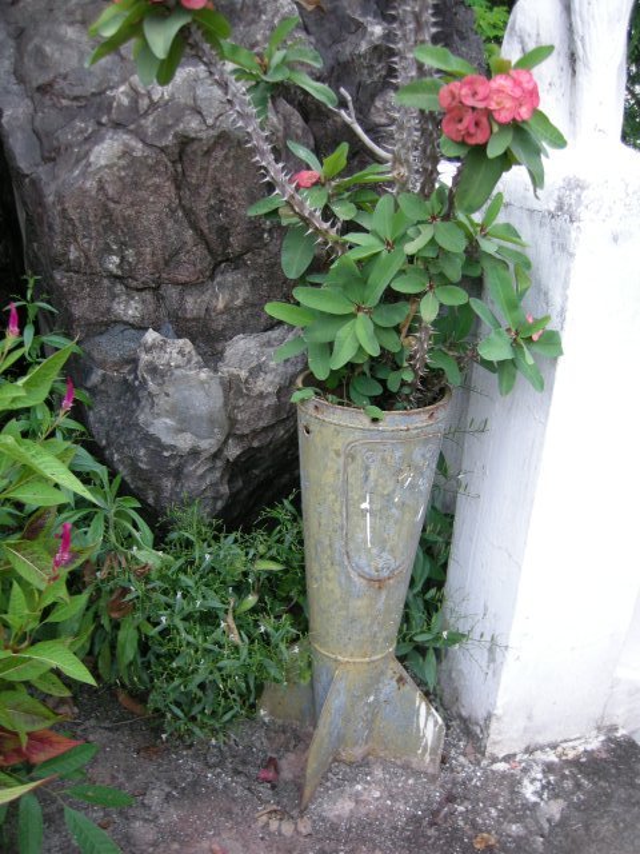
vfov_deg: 51.4
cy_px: 427
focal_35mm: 36
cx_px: 320
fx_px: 887
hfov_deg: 39.7
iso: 161
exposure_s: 1/13
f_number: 2.7
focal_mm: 7.5
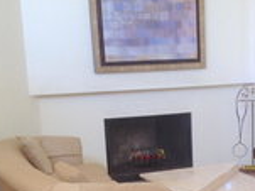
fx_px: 729
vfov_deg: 14.5
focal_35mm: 99
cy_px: 226
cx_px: 241
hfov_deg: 19.4
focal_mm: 4.28
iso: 64
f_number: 2.4
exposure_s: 1/40
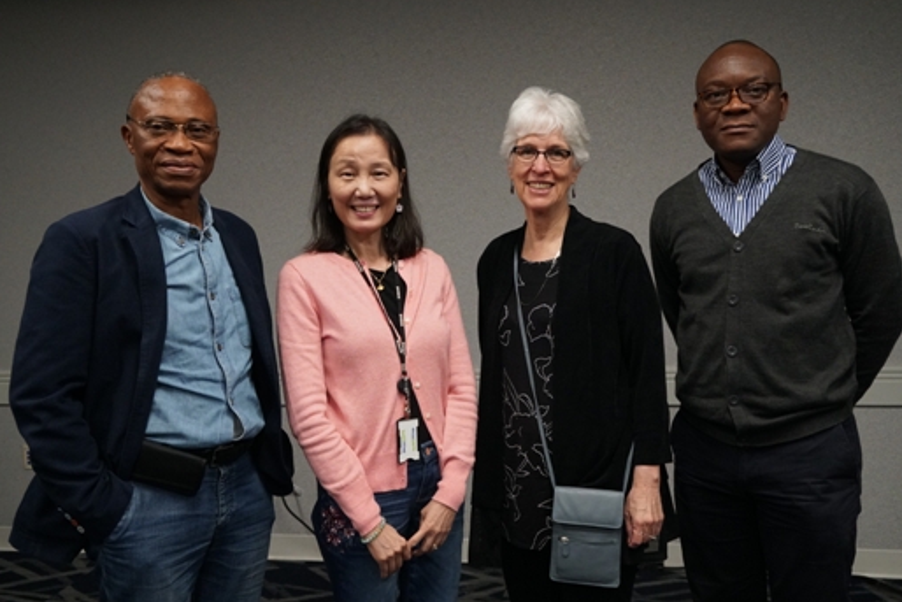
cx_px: 447
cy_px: 325
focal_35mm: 35
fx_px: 866
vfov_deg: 38.3
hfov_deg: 55.0
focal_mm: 21
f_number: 4
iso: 3200
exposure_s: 1/250
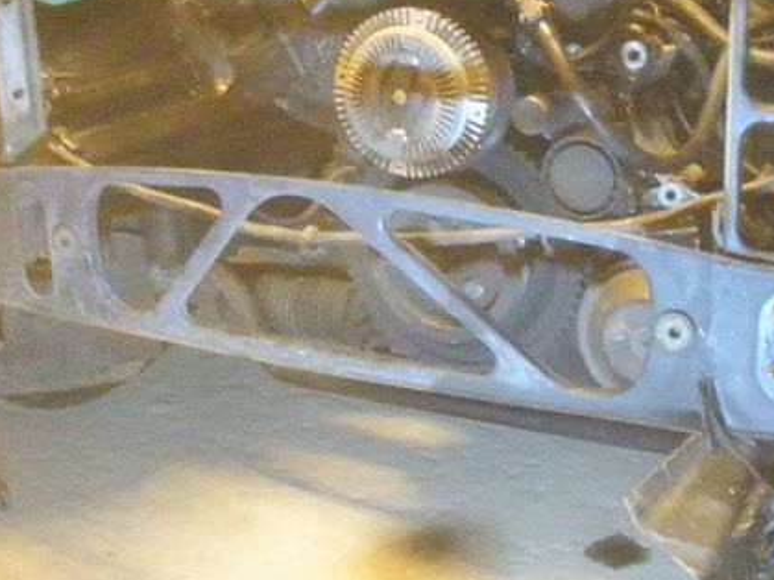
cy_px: 211
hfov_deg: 33.1
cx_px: 466
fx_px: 1296
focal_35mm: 58
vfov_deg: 25.1
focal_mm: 6.7
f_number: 3.5
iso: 3200
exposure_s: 1/15
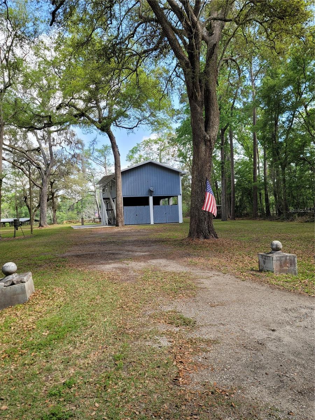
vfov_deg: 69.4
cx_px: 158
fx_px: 303
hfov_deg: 54.9
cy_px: 210
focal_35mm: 25
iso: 20
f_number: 1.8
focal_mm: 7
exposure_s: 1/262
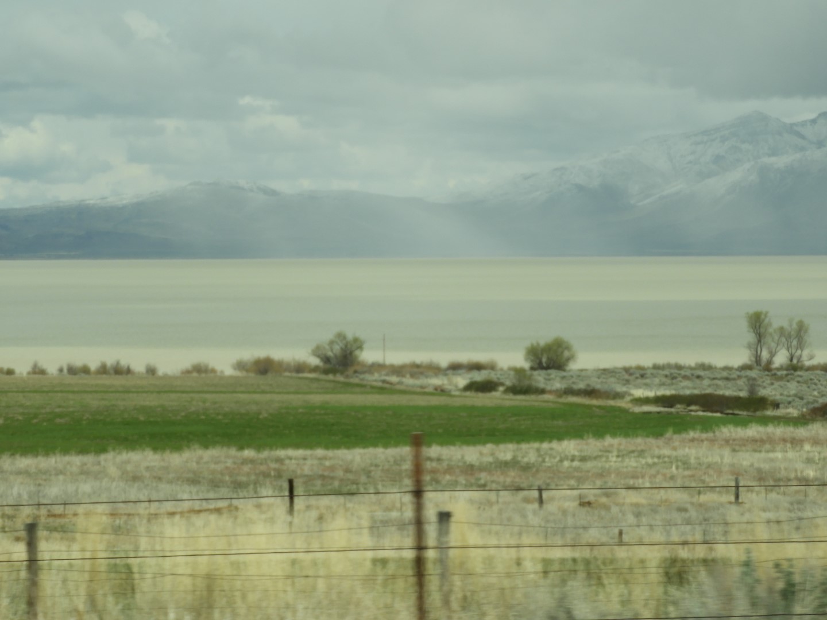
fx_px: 4061
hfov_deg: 11.6
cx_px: 414
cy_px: 310
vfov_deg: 8.7
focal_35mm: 170
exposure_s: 1/800
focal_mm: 30.5
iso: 100
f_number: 5.2
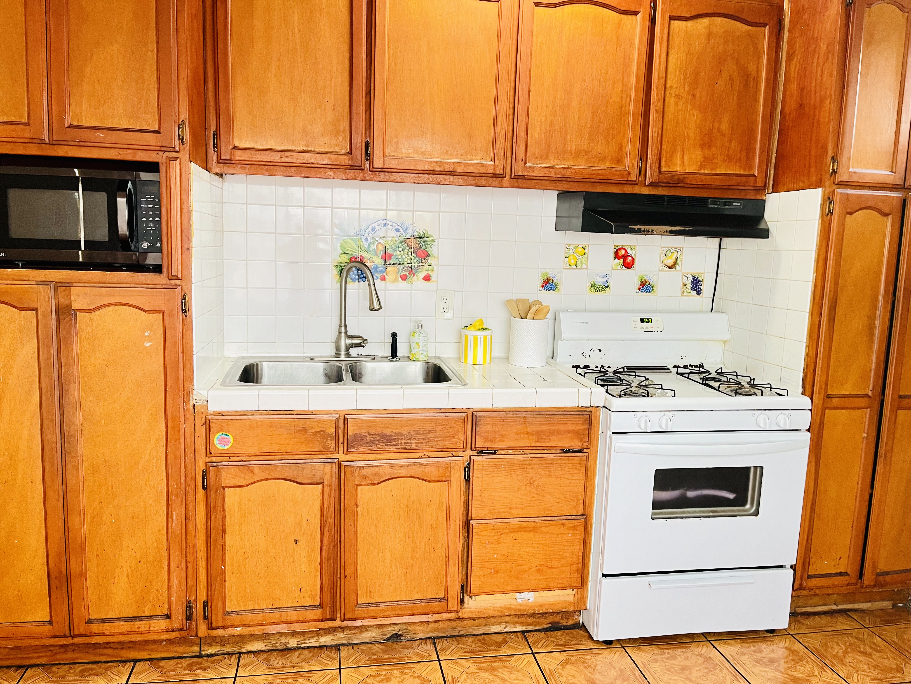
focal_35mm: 26
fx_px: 684
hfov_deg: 67.3
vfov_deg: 53.1
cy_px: 342
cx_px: 456
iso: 160
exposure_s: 1/60
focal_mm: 5.1
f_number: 1.6
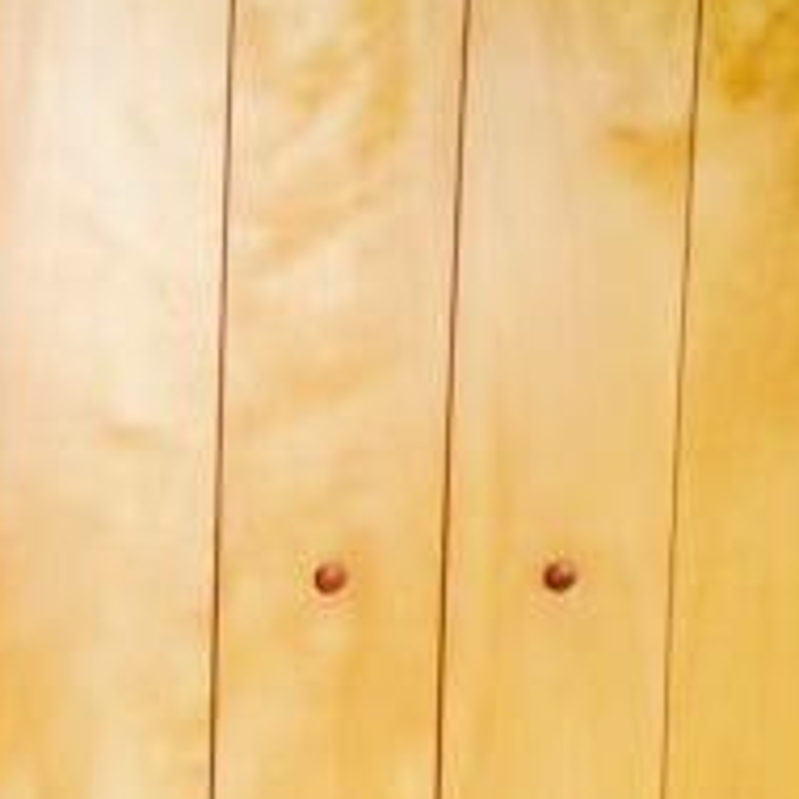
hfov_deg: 17.1
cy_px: 517
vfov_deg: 17.7
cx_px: -109
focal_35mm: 98
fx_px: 2559
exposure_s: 1/20
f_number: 2.4
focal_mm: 4.12
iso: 125
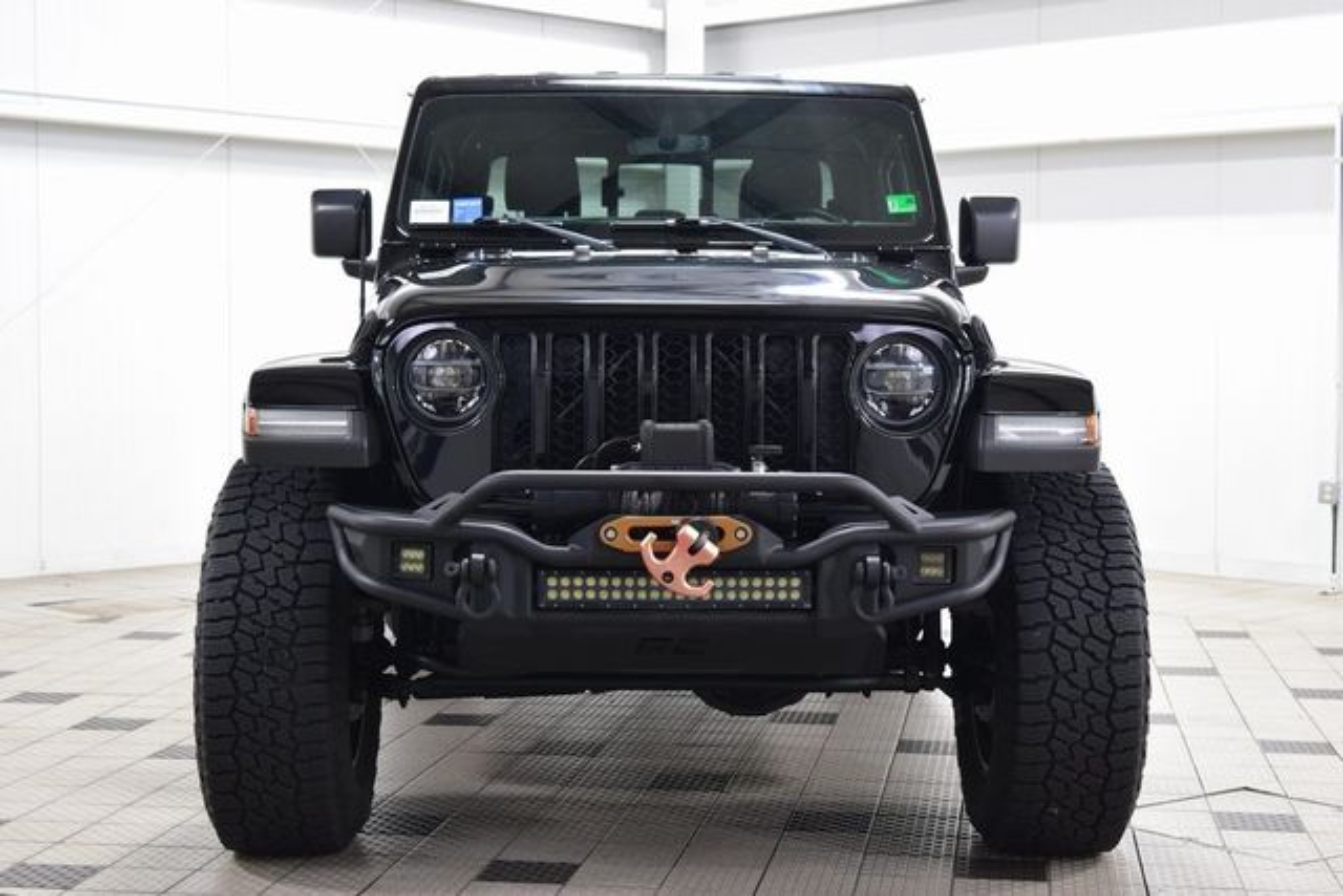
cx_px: 672
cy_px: 448
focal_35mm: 60
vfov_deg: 22.6
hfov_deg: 33.4
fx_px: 2239
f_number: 6.3
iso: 1100
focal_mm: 40
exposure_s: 1/15
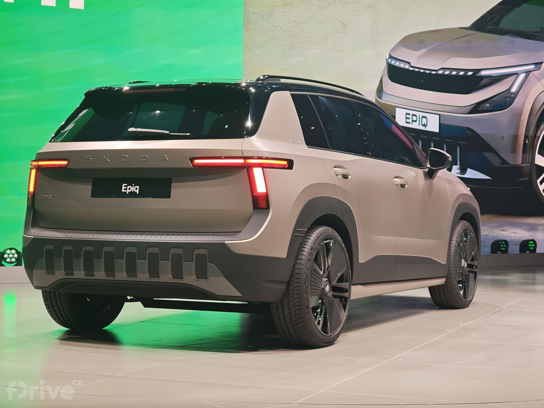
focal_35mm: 70
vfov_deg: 21.0
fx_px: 1100
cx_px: 272
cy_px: 204
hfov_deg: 27.8
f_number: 1.8
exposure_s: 1/263
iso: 500
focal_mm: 11.5
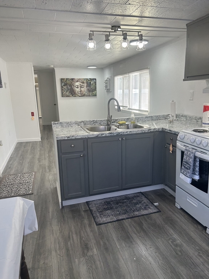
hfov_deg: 53.1
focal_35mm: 26
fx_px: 209
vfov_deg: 67.3
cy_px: 140
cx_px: 104
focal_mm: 5.7
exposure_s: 1/204
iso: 40
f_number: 1.5
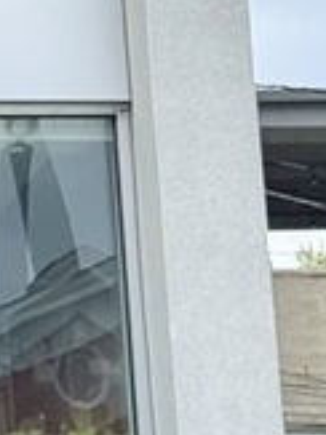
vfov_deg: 6.1
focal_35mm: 318
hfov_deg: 4.5
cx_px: -569
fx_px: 3998
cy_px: -446
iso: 64
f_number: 1.78
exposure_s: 1/3257
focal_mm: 6.76
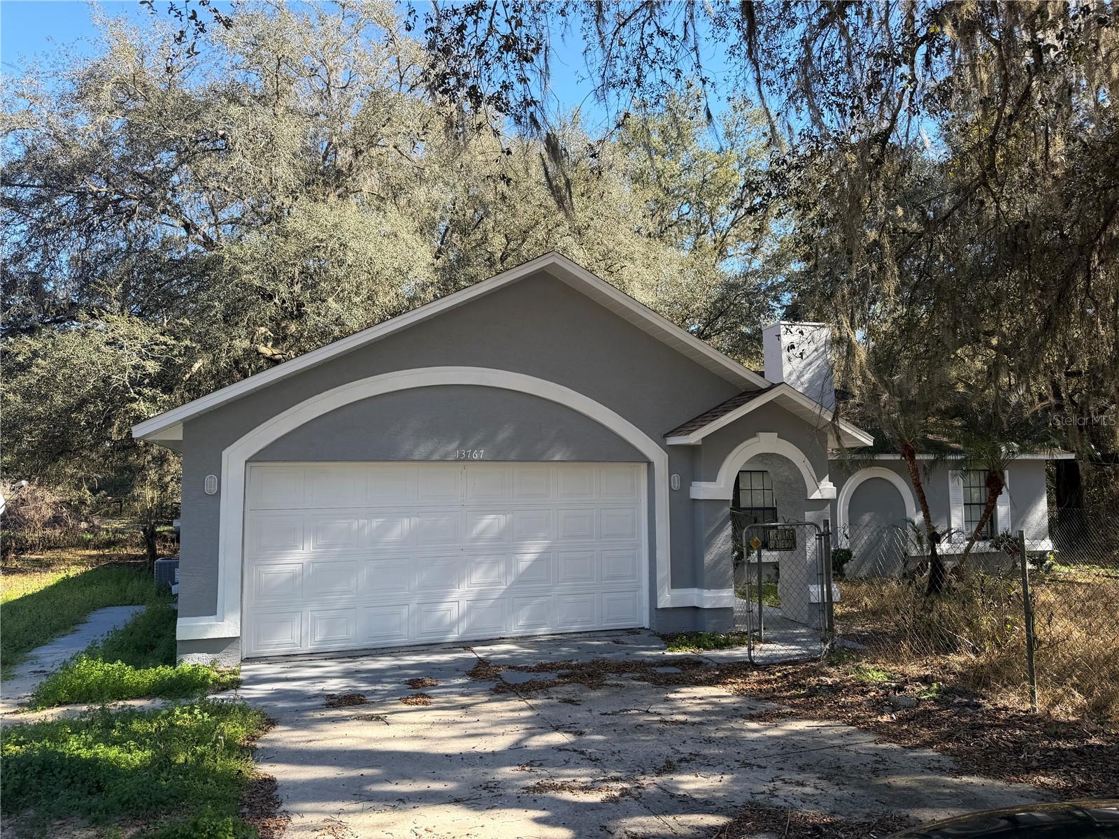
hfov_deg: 71.6
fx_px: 776
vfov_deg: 56.8
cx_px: 560
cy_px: 420
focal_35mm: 24
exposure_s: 1/780
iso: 80
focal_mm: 6.76
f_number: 1.78
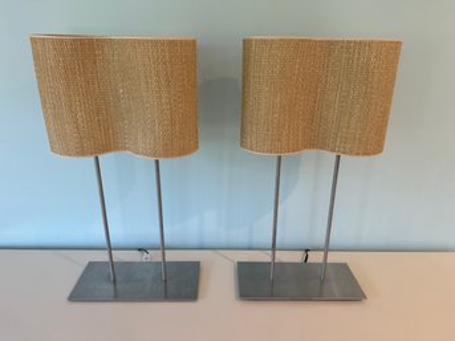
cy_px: 170
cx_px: 228
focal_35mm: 24
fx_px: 315
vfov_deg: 56.8
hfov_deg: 71.6
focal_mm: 6.76
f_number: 1.78
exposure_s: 1/120
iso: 200
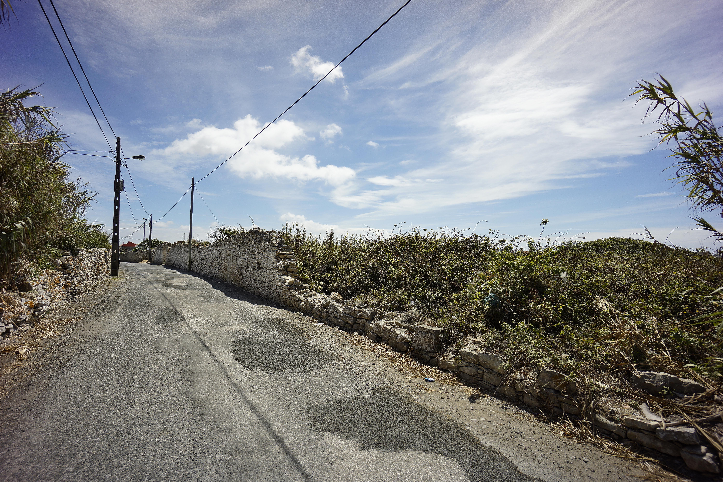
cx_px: 362
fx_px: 301
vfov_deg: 77.3
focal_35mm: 15
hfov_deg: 100.4
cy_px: 241
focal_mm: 10
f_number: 6.3
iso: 100
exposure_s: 1/320
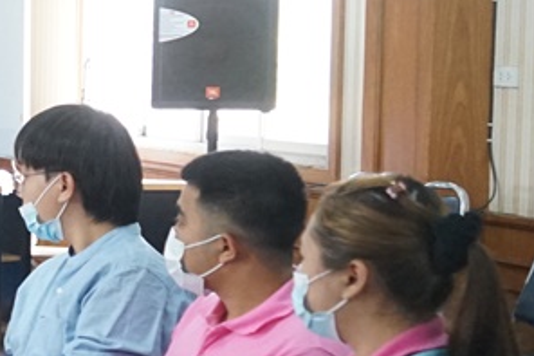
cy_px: 176
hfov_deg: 13.7
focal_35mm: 121
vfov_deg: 11.3
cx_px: -617
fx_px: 1794
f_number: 4
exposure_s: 1/160
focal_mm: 28
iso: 4000
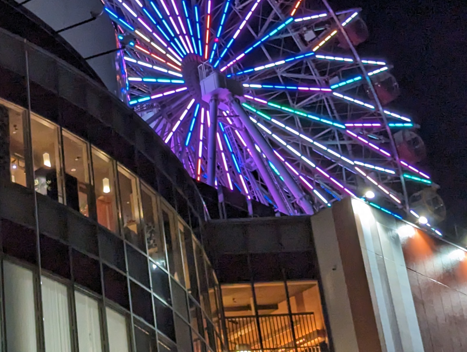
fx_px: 1662
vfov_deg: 11.9
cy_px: -22
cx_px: 44
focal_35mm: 123
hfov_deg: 15.8
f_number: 1.85
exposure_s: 1/99.9
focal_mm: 6.81
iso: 286
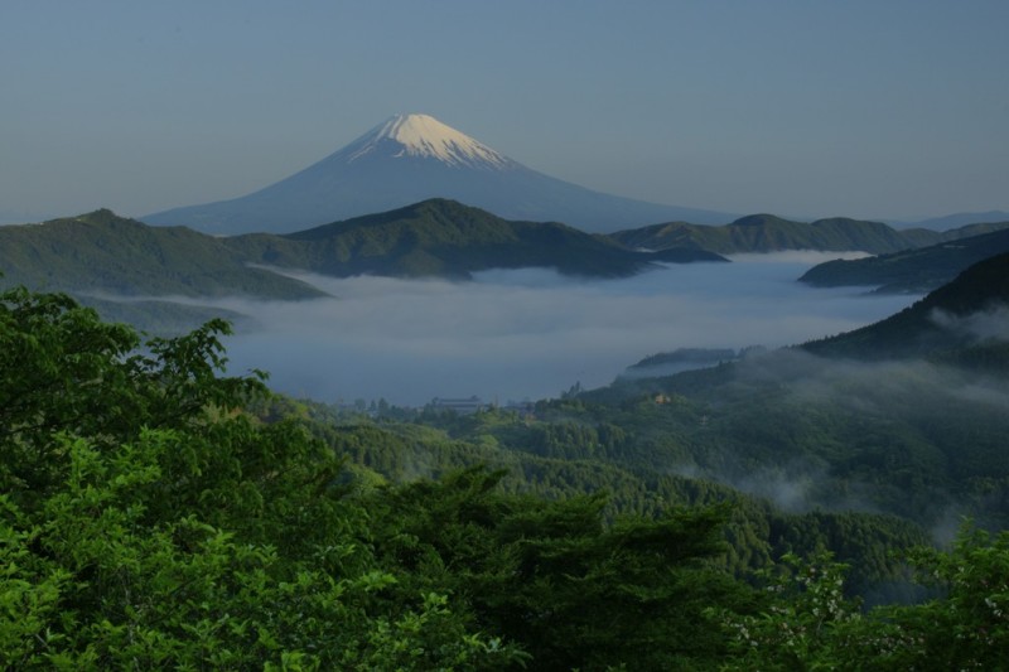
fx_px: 1471
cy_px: 336
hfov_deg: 37.9
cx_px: 504
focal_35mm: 52
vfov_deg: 25.7
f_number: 22
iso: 100
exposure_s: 1/8
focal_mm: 35
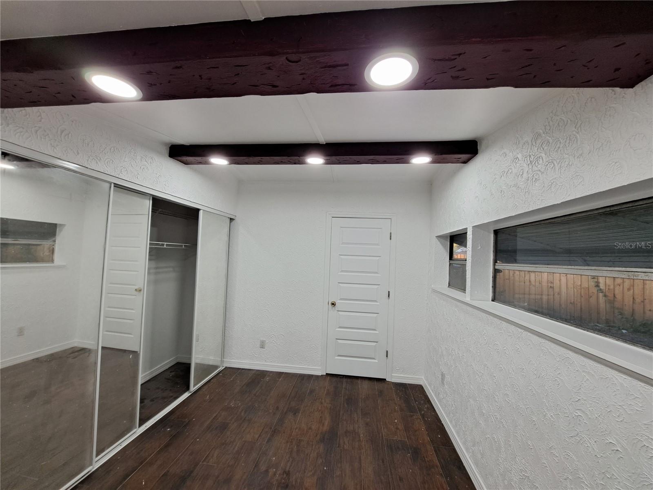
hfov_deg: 106.2
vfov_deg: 89.9
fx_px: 245
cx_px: 326
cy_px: 245
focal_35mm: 13
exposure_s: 1/40
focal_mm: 1.74
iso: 100
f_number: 2.2
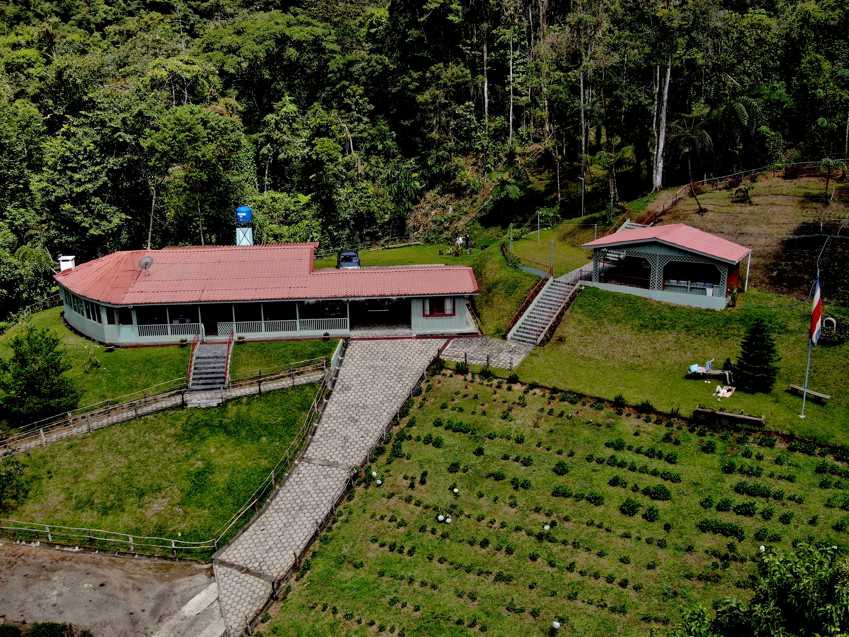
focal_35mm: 37
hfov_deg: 50.1
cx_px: 424
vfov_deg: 38.7
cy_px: 318
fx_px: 907
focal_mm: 6.35
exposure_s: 1/640
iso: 100
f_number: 3.4
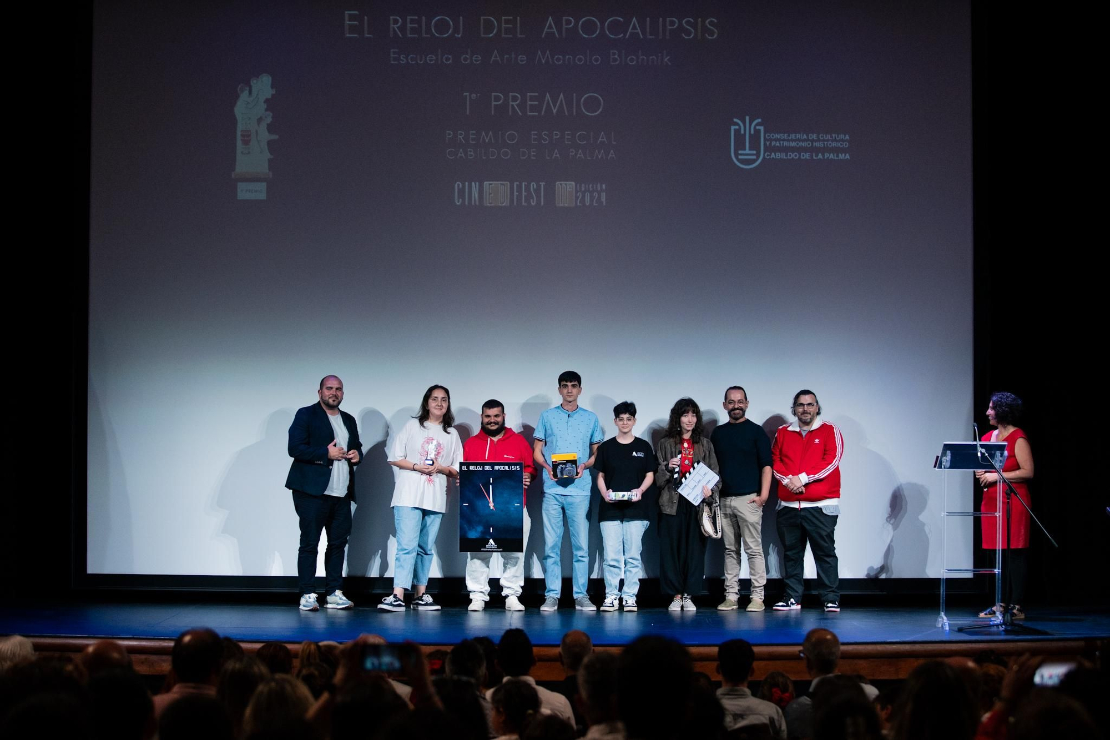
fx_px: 2312
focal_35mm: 75
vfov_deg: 18.2
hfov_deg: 27.0
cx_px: 555
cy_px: 370
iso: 2500
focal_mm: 75
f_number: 2.8
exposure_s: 1/640
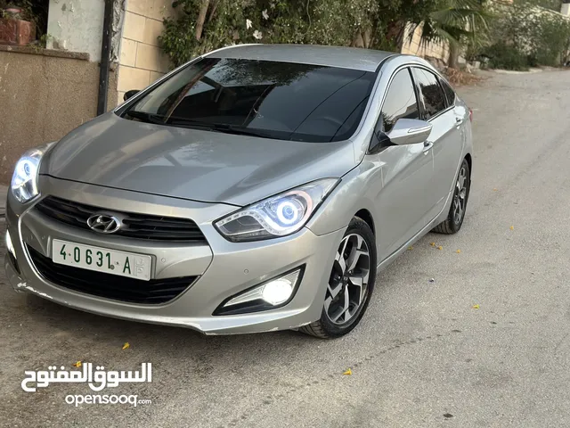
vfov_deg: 30.3
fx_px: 790
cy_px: 214
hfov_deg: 39.7
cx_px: 285
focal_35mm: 48
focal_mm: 6.86
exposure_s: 1/68
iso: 80
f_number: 1.78
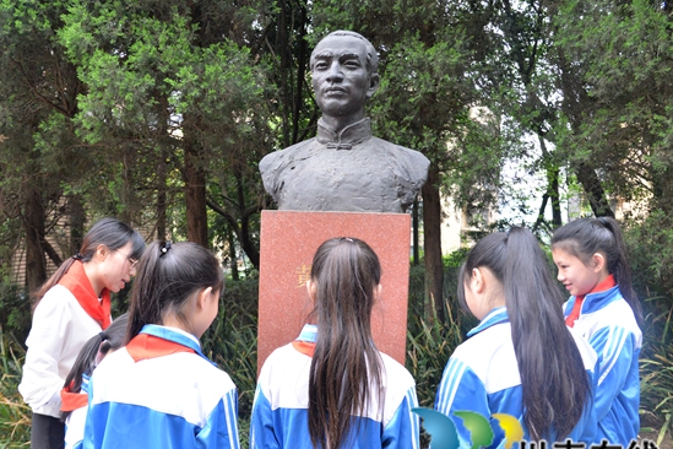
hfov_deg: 65.4
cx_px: 311
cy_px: 253
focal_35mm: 28
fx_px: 523
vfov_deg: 46.3
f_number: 5
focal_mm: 24
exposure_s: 1/320
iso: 4000
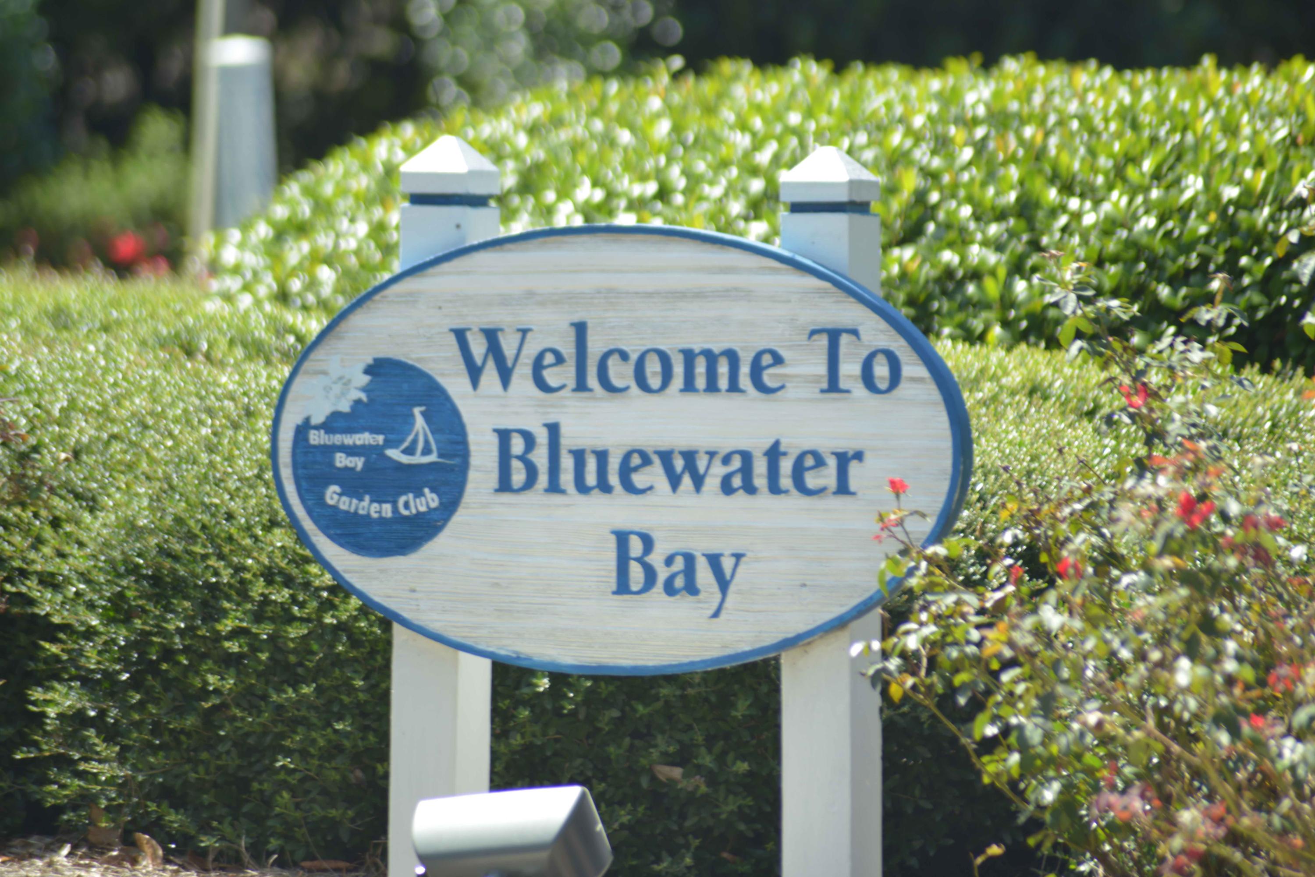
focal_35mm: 300
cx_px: 658
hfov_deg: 6.9
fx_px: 10961
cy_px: 438
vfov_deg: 4.6
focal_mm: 300
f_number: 6.3
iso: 100
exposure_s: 1/100
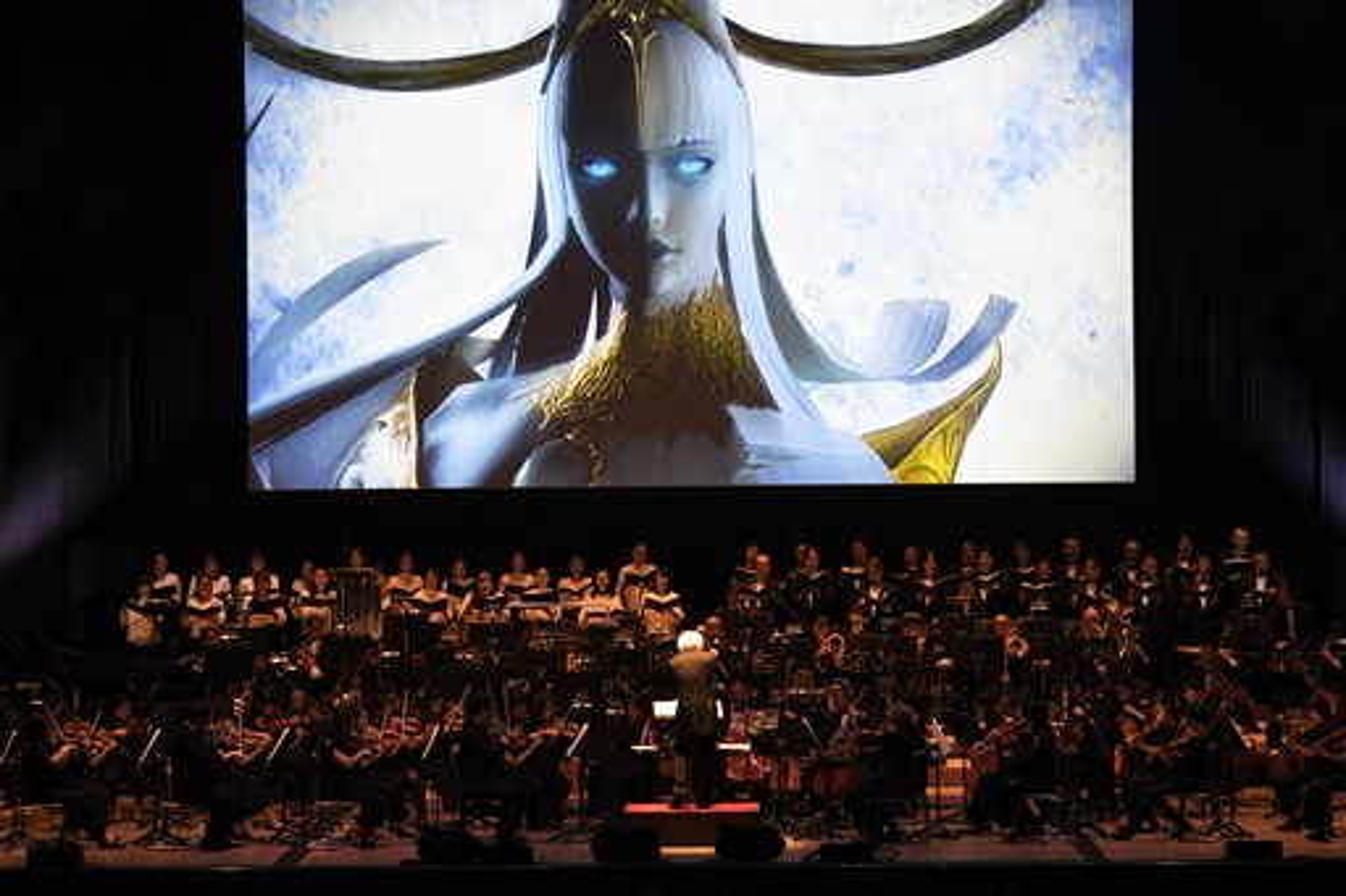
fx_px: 4560
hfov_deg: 16.8
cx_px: 673
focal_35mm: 122
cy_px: 448
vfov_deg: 11.2
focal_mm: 122
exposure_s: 1/160
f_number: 4.8
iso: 2500
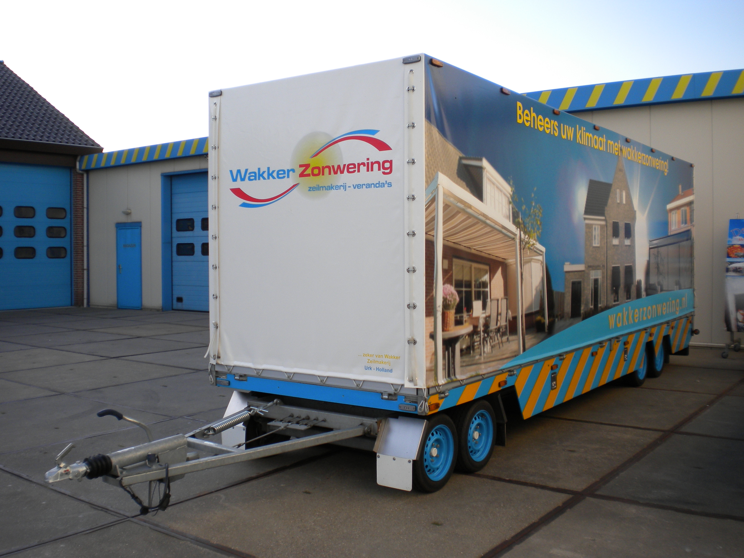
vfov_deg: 40.7
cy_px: 279
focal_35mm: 35
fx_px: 752
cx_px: 372
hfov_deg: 52.6
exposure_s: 1/145
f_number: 4.6
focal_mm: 6.3
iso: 80
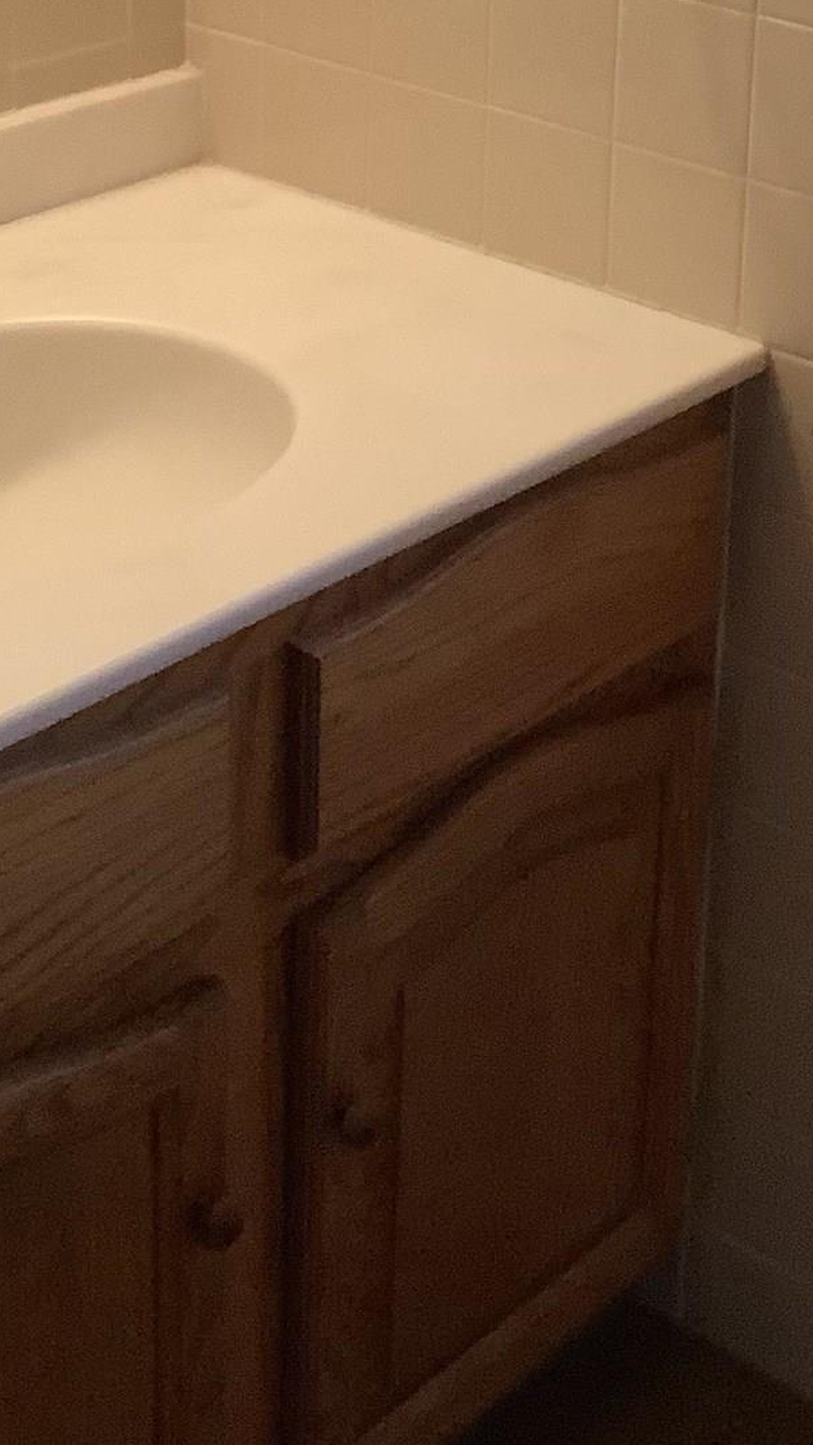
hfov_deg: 16.5
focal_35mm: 73
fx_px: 2796
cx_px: 495
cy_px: -7
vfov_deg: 27.3
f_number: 2.4
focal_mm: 3.3
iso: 160
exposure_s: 1/60
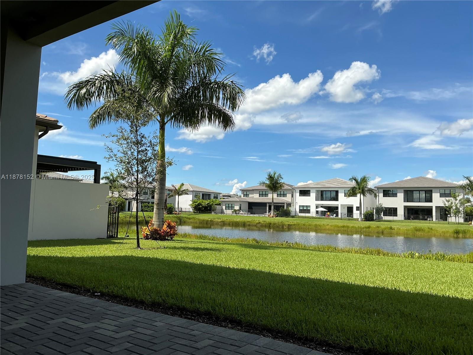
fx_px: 383
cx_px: 236
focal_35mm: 28
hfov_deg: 63.4
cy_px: 178
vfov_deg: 49.7
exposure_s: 1/2320
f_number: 1.8
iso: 25
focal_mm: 3
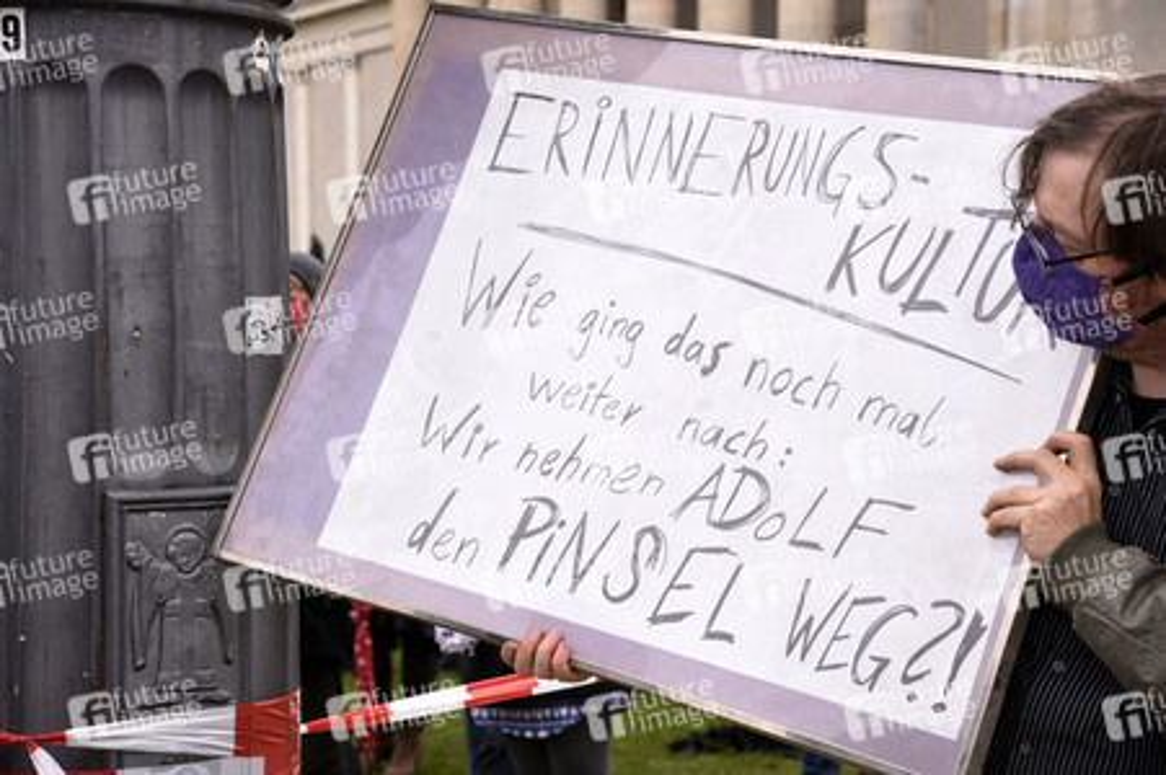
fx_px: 2751
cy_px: 388
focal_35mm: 85
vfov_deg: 16.0
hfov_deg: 23.9
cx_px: 583
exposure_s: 1/160
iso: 400
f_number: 8
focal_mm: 85
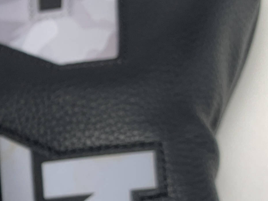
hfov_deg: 15.7
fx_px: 875
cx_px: -160
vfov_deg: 12.7
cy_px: 252
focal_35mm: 113
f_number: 1.8
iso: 40
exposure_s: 1/120
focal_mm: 4.25
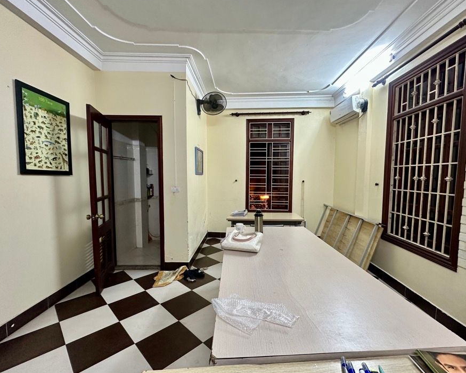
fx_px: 221
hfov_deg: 93.0
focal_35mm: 16
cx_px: 248
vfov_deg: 80.3
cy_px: 193
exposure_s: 1/100
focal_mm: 2.22
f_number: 2.2
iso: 200
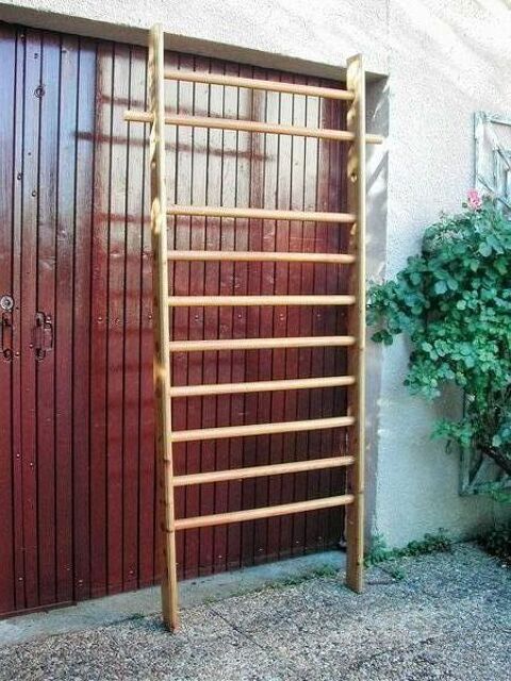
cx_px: 256
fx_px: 748
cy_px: 340
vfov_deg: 49.0
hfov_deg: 37.7
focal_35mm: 38
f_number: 2.8
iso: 100
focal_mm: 8
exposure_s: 1/83.6
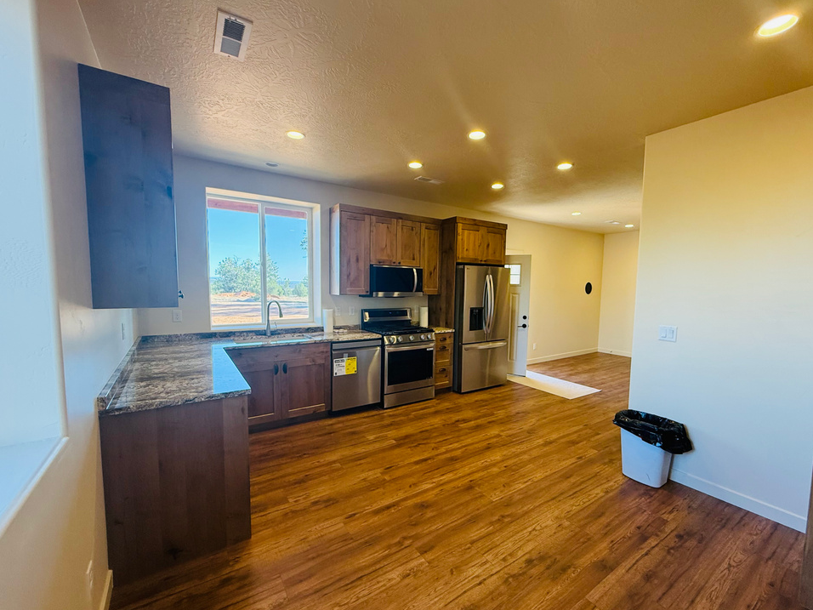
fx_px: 352
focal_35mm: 15
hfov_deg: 98.1
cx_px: 422
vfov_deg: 81.7
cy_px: 311
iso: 200
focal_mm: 2.22
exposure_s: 1/120
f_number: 2.2
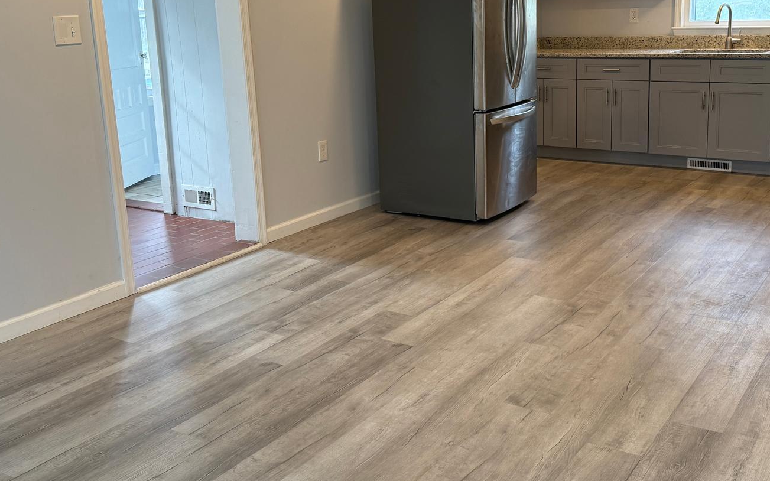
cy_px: 164
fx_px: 839
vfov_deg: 31.7
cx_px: 450
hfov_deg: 49.1
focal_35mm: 40
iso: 125
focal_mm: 6.76
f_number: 1.78
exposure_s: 1/120
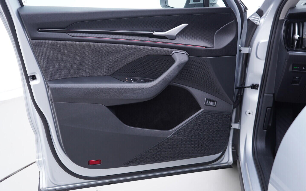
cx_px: 153
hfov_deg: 52.8
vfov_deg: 34.4
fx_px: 309
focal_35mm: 37
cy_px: 98
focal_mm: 24
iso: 125
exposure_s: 1/40
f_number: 2.8
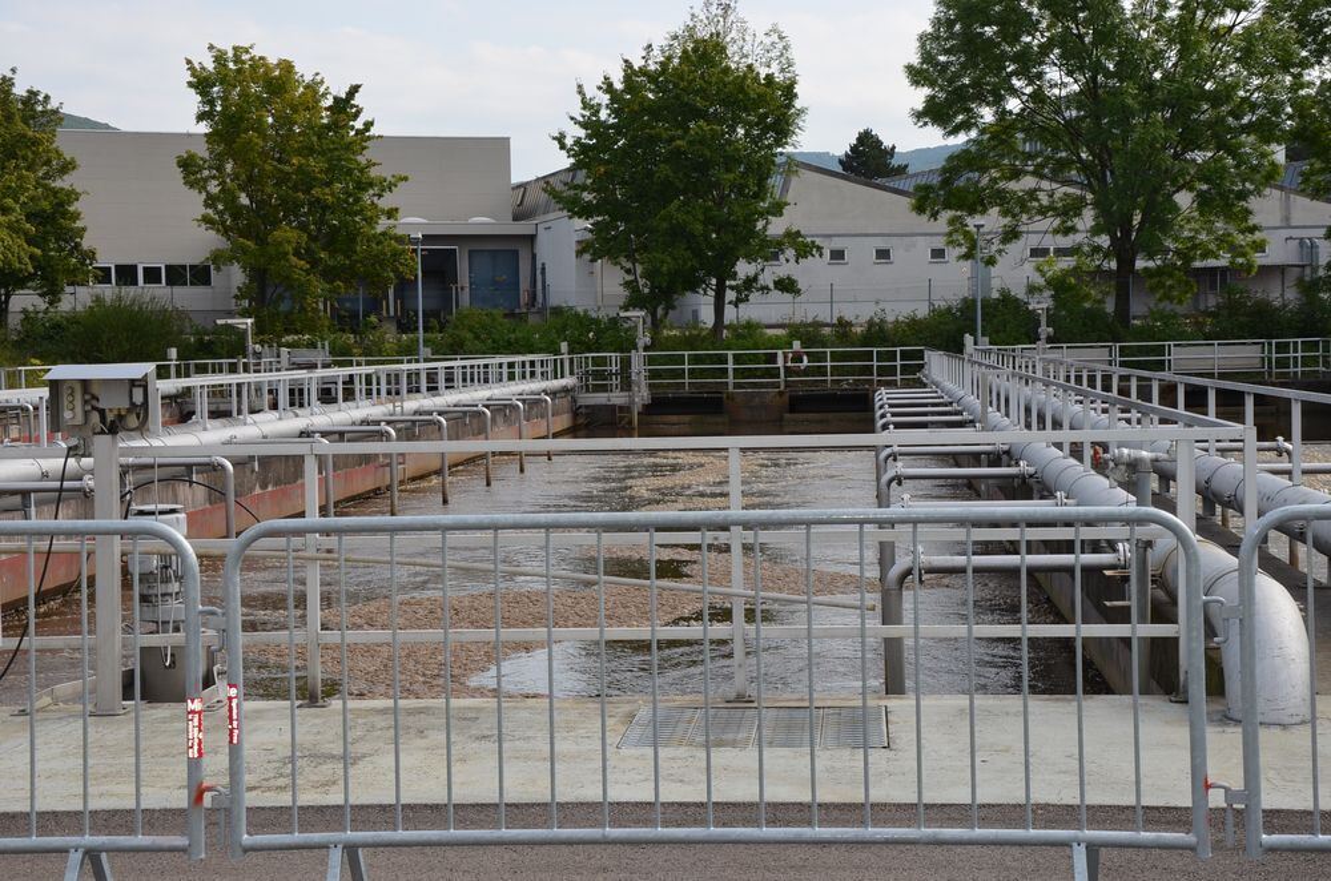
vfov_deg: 21.5
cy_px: 440
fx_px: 2324
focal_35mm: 63
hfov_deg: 32.0
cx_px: 666
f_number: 8
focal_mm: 42
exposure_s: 1/200
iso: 100
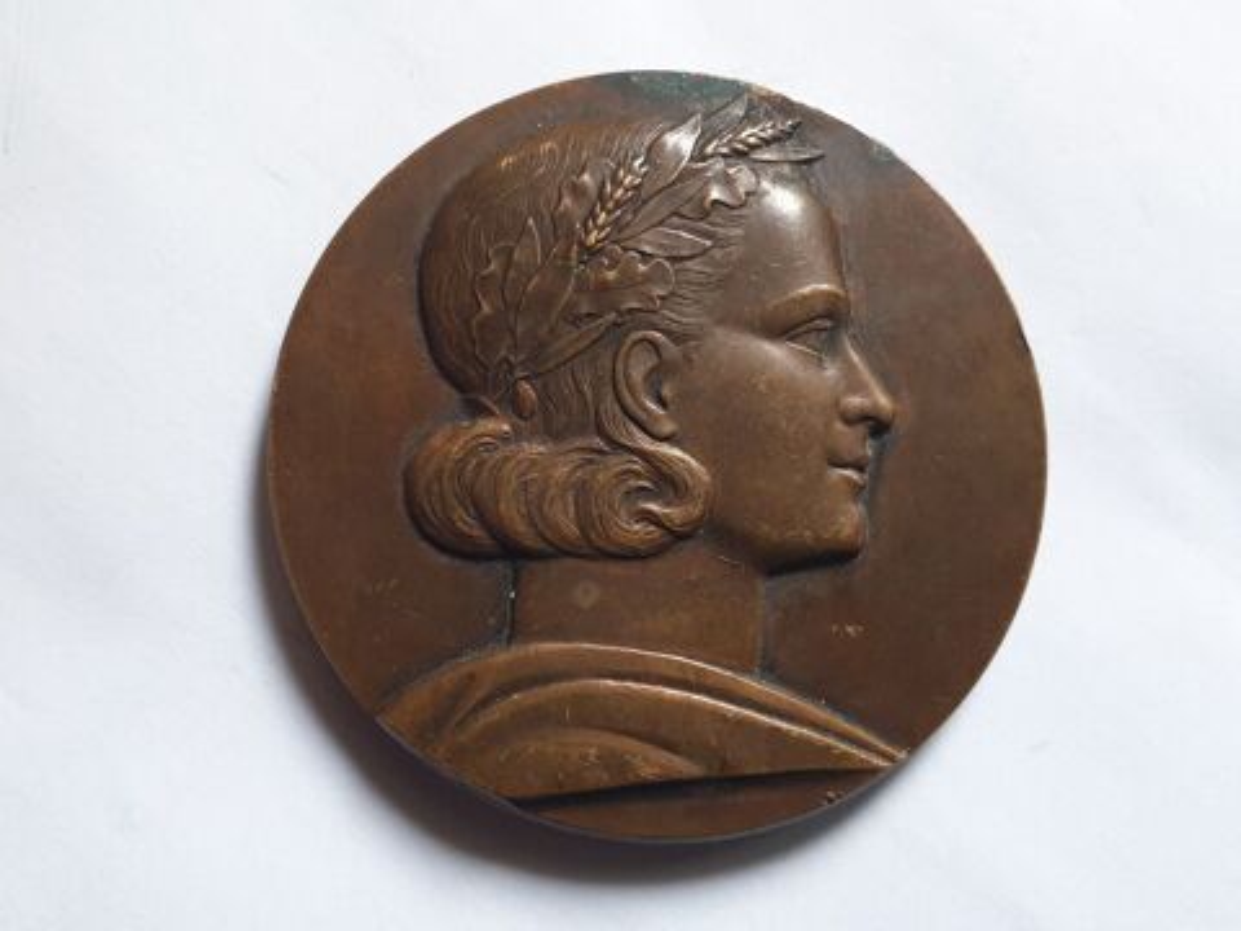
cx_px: 620
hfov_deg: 67.3
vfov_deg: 53.1
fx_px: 932
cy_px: 466
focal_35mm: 26
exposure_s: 1/40
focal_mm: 4.3
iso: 250
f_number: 2.4
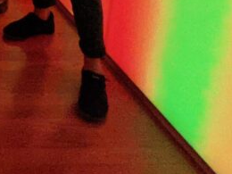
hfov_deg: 21.2
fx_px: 422
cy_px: -167
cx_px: -180
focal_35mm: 63
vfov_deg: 17.4
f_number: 2.2
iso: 1105
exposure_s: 1/24
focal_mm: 2.22
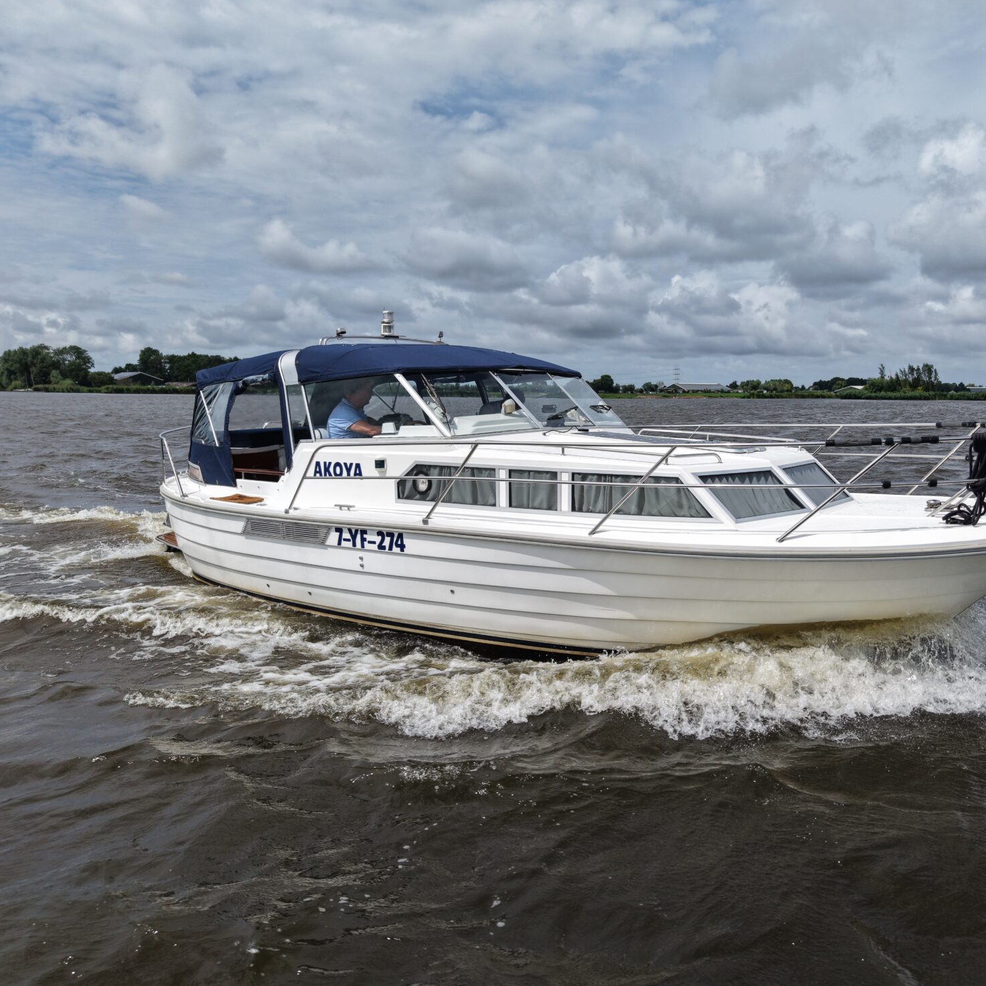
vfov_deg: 55.6
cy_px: 487
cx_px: 629
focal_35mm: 29
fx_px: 935
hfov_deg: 54.9
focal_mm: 8.67
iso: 120
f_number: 1.8
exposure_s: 1/640
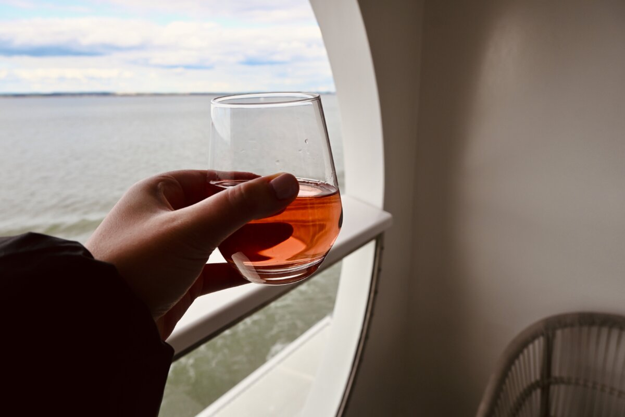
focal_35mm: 24
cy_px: 208
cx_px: 312
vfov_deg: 53.1
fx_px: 417
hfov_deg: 73.7
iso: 160
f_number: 5.6
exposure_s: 1/250
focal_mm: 16
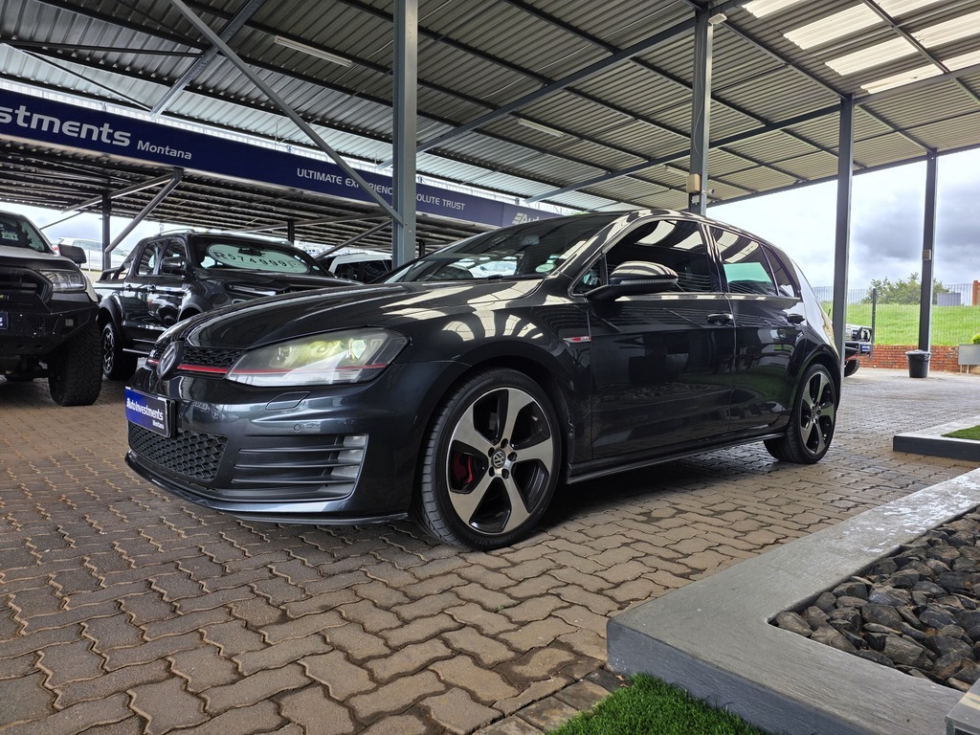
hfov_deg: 73.9
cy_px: 368
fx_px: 651
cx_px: 490
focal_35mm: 23
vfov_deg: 58.9
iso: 16
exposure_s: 1/123
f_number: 1.7
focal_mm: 6.25
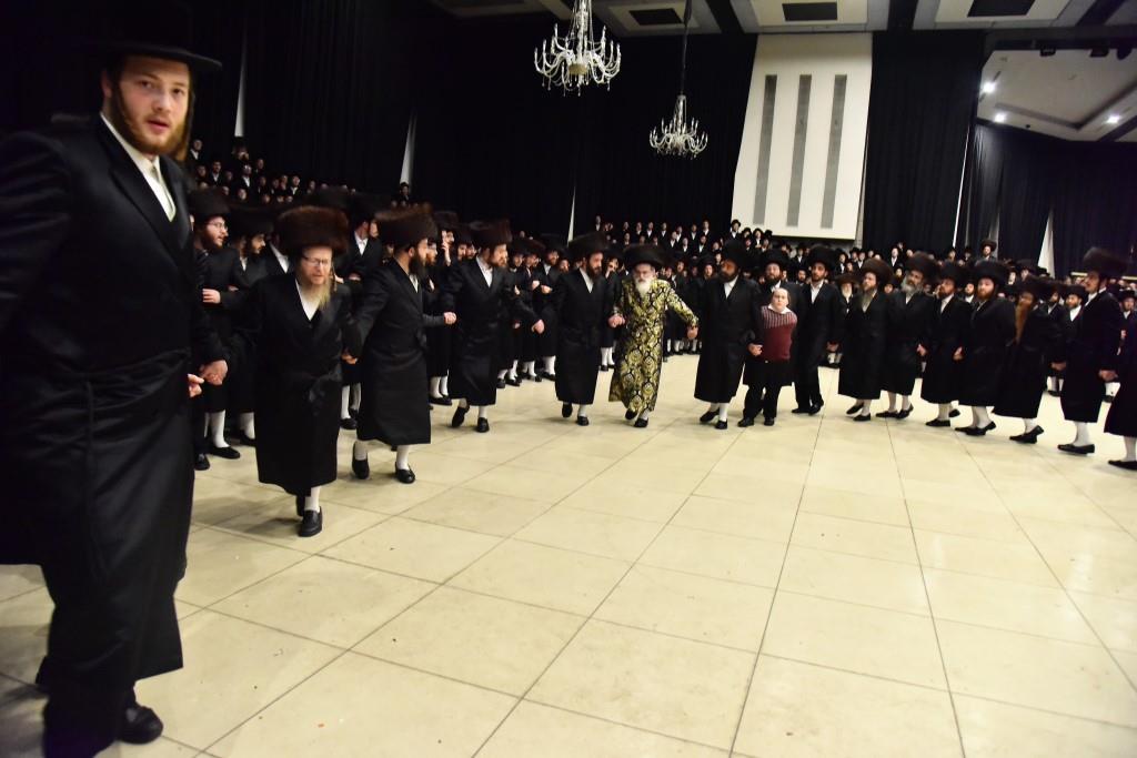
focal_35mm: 24
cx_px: 568
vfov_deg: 53.1
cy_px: 379
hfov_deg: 73.7
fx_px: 758
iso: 2500
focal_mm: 24
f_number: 4
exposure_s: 1/160
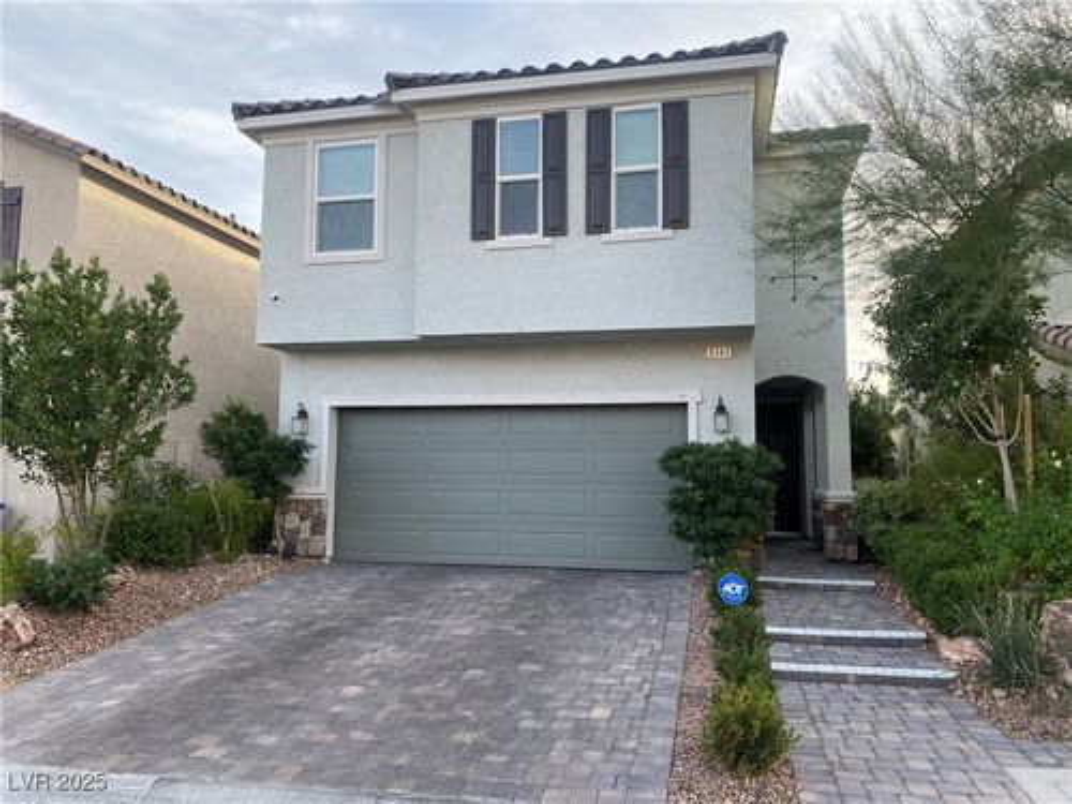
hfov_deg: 67.3
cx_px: 536
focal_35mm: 26
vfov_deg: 53.1
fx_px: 805
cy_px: 402
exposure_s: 1/447
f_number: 1.8
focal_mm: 4.25
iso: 32
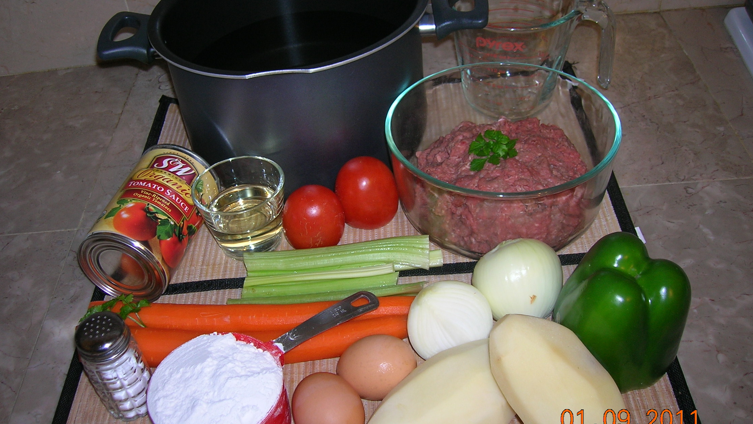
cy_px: 190
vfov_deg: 31.2
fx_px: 759
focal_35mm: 38
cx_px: 369
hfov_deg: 52.8
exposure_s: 1/60.1
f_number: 2.9
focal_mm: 5.7
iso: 50
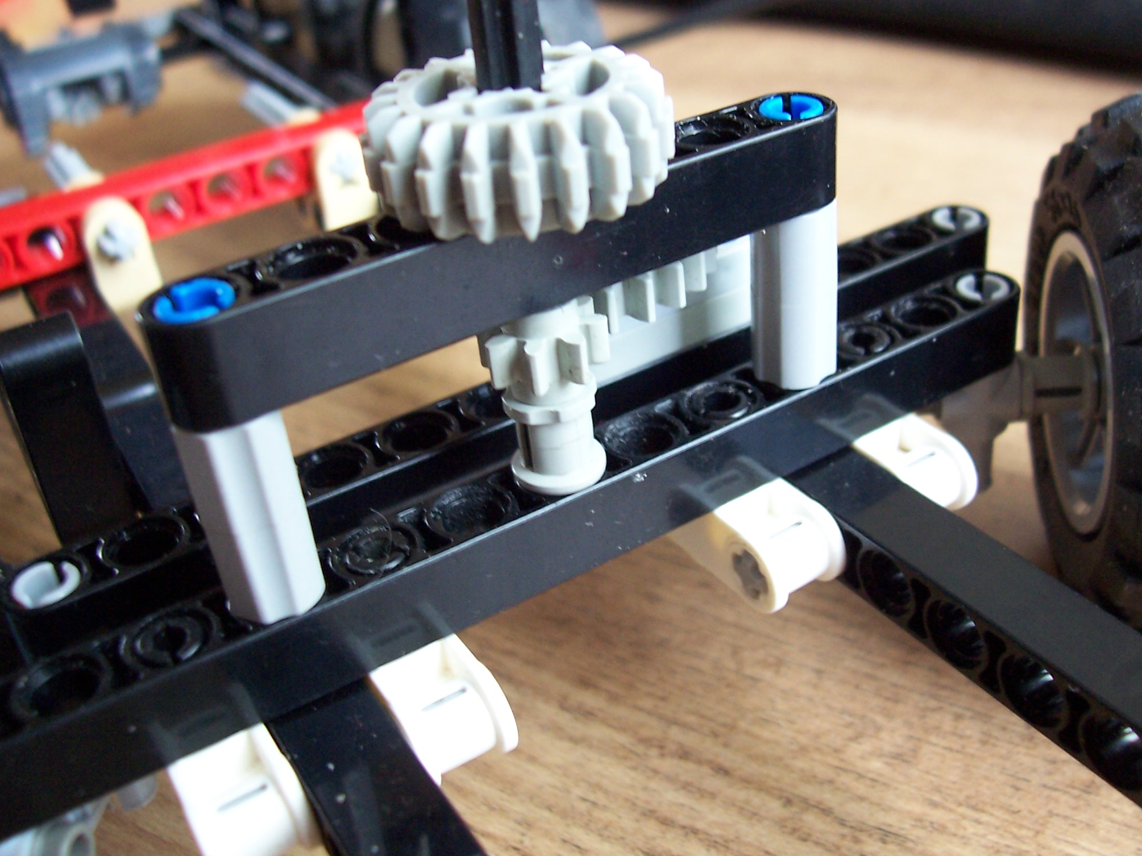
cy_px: 404
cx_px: 629
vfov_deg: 36.8
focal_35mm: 39
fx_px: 1286
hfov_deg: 47.8
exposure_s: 1/10
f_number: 2.7
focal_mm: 5.6
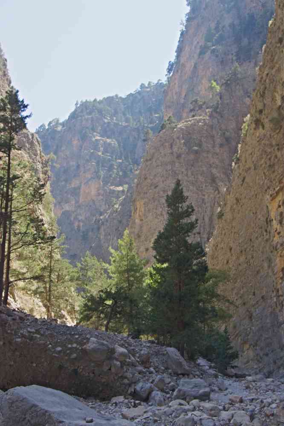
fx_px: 509
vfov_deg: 45.4
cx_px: 142
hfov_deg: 31.2
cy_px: 213
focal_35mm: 43
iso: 800
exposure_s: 1/125
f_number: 5.6
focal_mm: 29.4
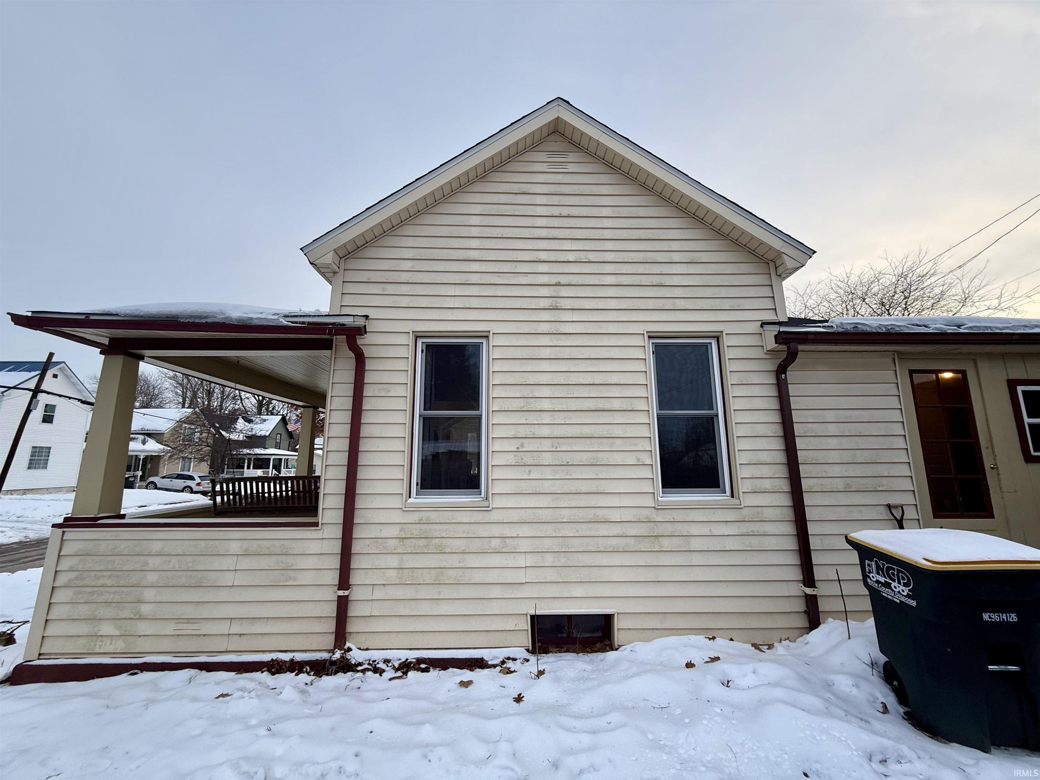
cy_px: 390
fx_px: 421
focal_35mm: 14
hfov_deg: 102.1
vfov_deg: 85.7
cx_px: 520
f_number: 2.2
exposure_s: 1/99
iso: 64
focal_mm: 2.22
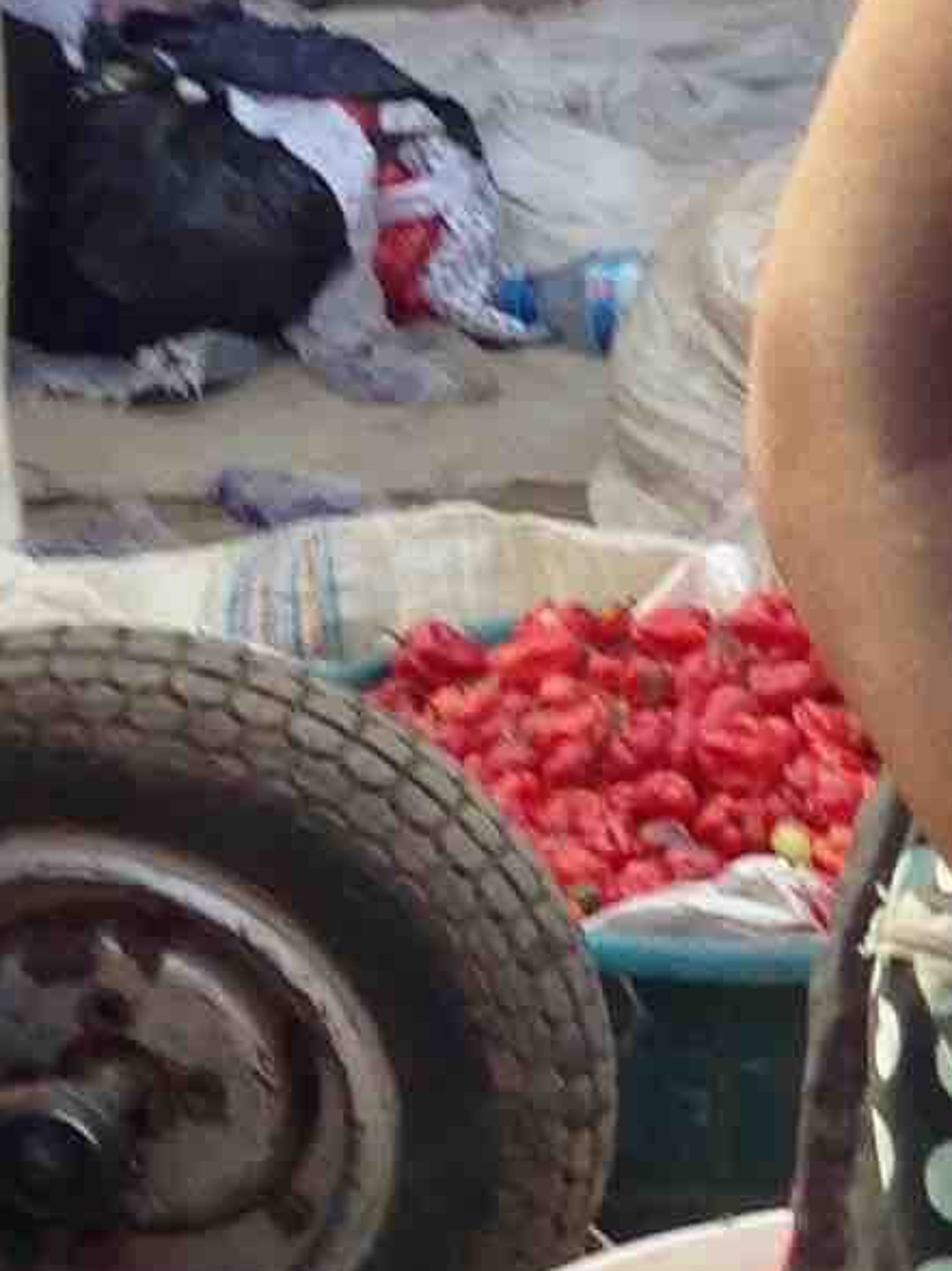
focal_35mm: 183
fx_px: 6718
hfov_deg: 7.4
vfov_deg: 10.8
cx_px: 2485
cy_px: 539
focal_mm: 4.12
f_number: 2.4
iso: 50
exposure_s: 1/128
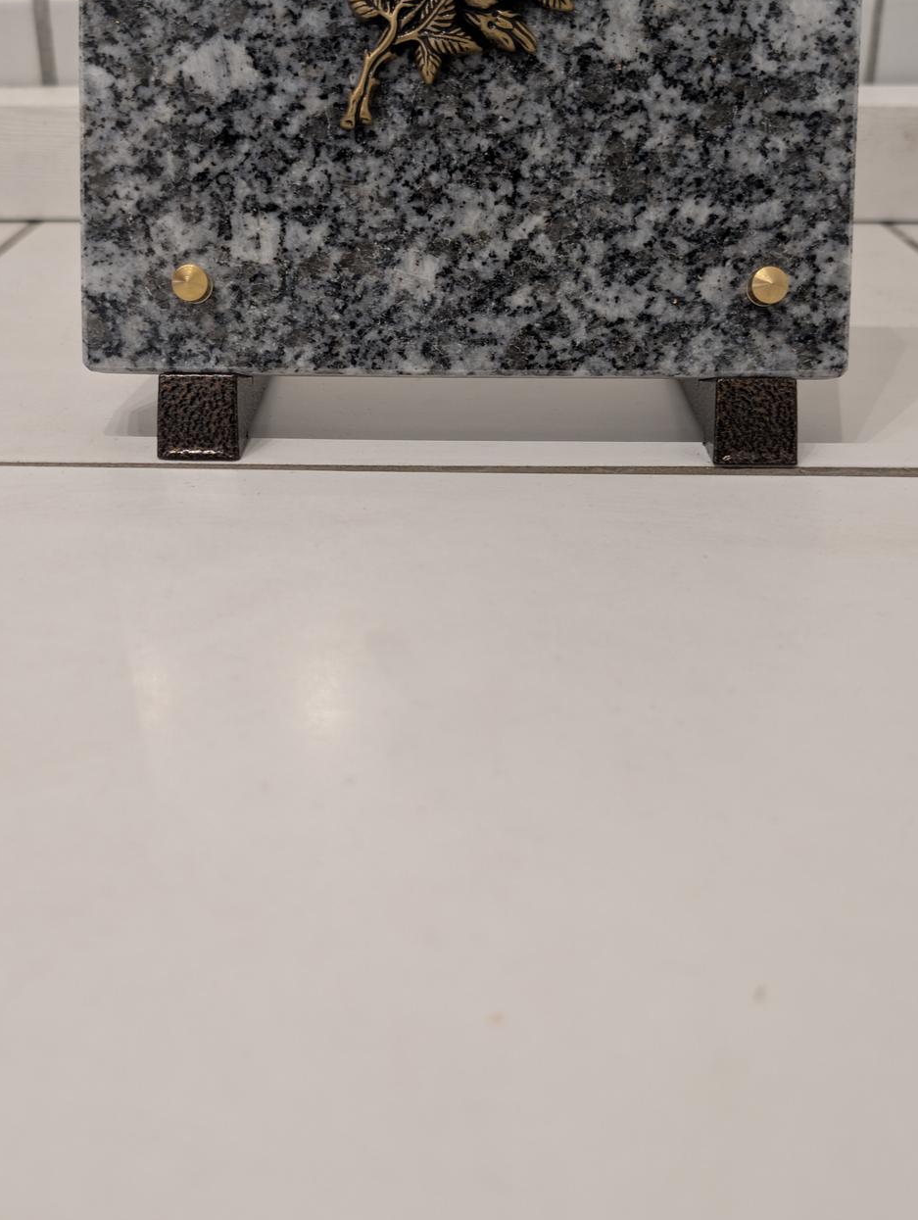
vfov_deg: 50.0
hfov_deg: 38.7
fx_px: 1305
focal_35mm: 37
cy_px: 557
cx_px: 436
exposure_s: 1/32.5
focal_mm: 6.9
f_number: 1.68
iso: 74
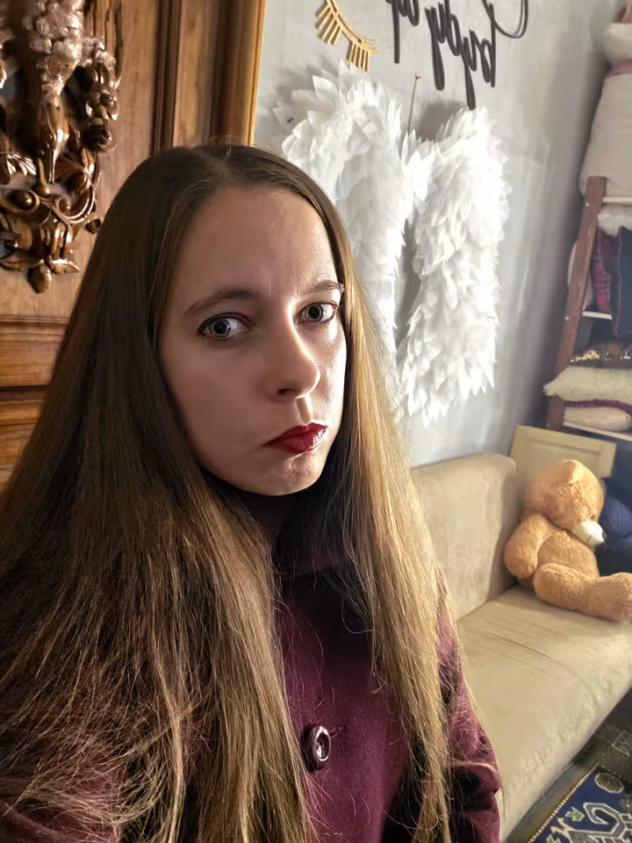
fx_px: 609
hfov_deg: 54.9
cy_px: 422
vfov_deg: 69.4
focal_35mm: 25
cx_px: 316
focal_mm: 3.3
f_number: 2.2
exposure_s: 1/20
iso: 1000
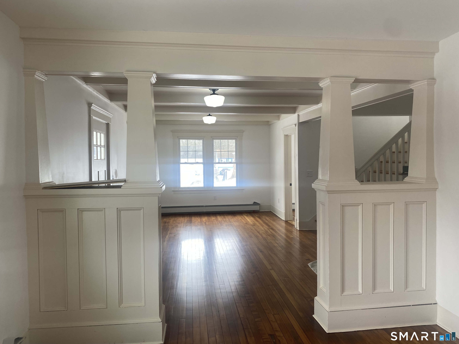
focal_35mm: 26
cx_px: 230
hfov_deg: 67.3
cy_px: 172
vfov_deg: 53.1
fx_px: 345
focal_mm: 4.25
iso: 50
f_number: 1.8
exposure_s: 1/120
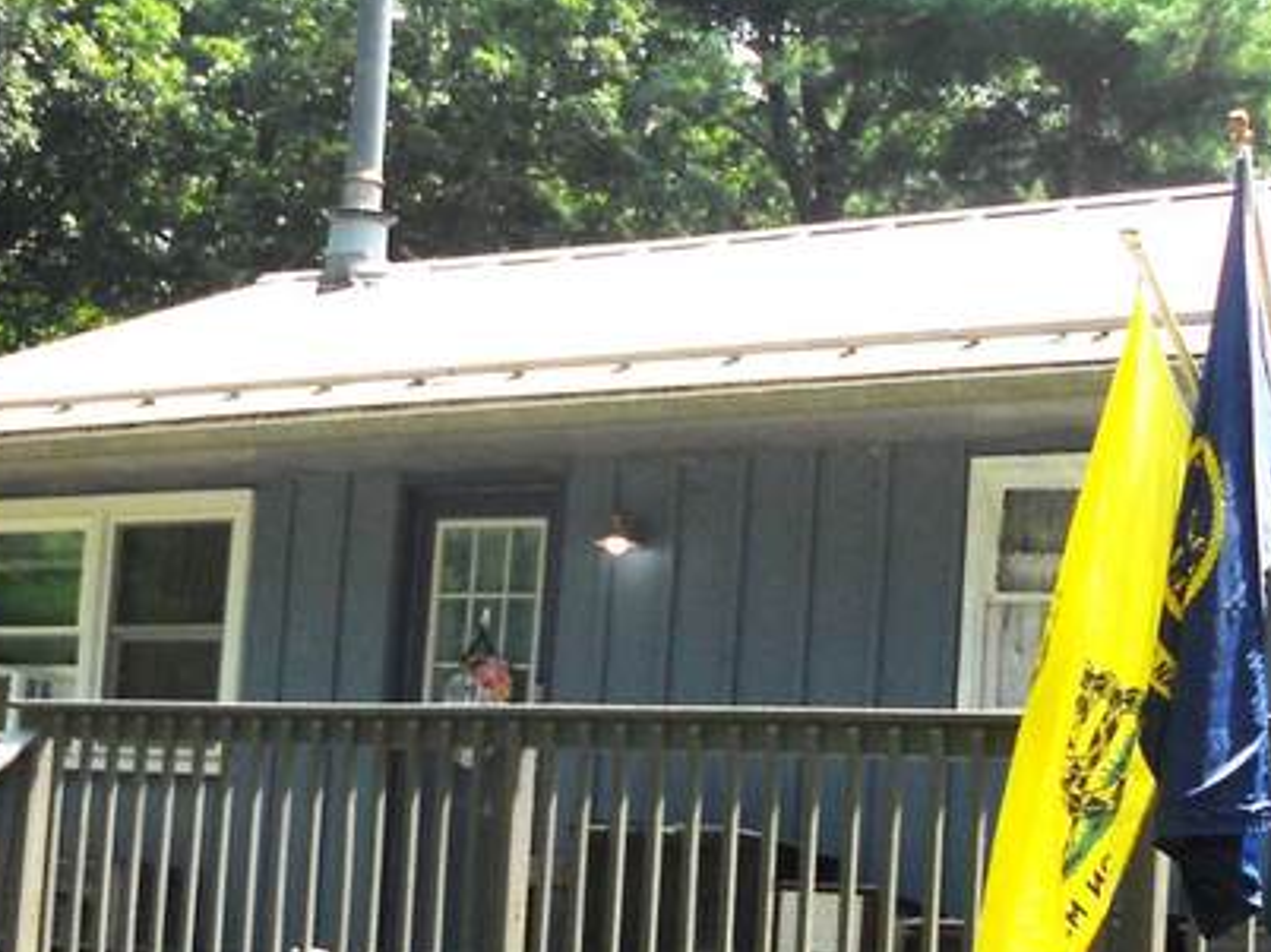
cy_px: 535
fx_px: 3156
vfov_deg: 17.1
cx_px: 610
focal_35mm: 86
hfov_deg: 22.8
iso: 80
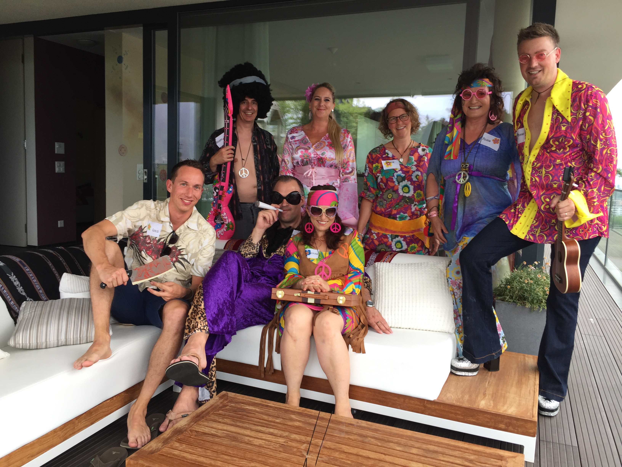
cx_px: 311
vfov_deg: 48.2
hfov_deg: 61.7
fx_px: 521
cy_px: 234
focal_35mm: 29
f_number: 2.2
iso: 32
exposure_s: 1/100
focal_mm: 4.15
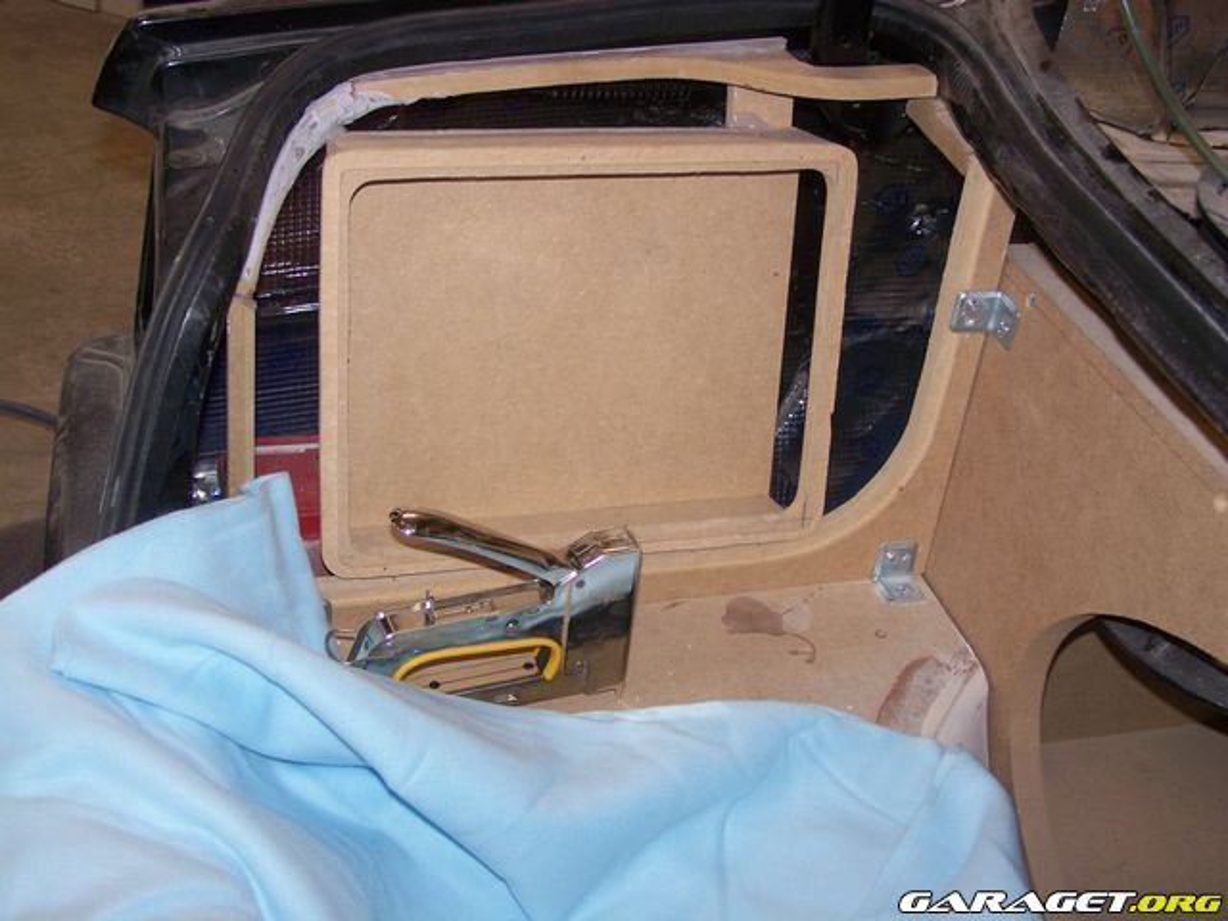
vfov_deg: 28.6
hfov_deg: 37.5
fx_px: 1809
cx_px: 614
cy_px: 460
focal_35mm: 51
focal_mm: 8.5
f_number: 3
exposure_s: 1/60
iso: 80
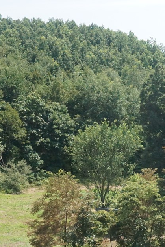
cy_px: 124
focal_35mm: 83
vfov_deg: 24.5
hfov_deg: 15.9
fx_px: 570
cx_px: 196
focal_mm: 32
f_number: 14
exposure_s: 1/3200
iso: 8000
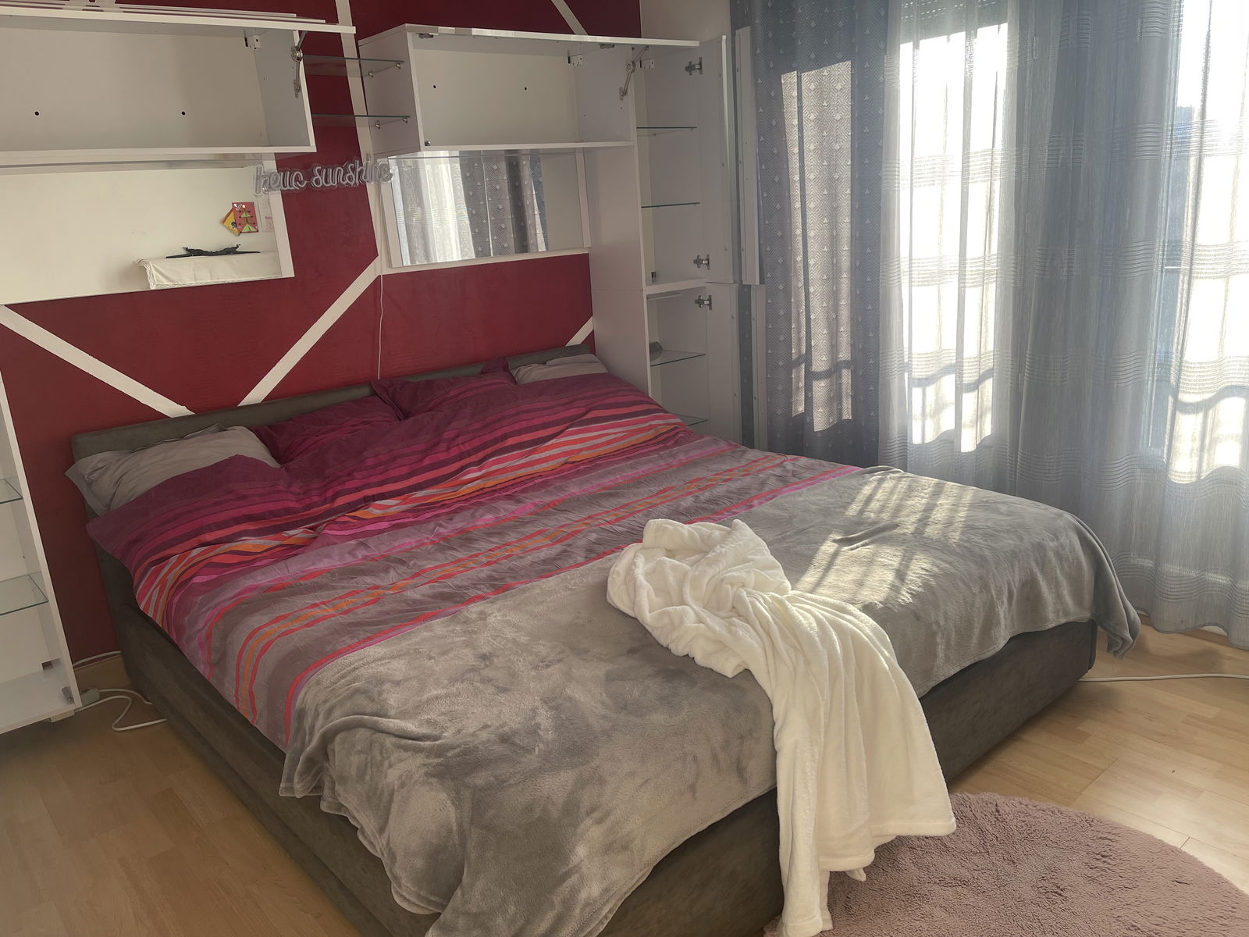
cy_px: 468
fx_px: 902
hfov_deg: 69.4
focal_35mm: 25
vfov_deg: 54.9
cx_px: 624
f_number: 1.6
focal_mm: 5.1
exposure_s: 1/121
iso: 40
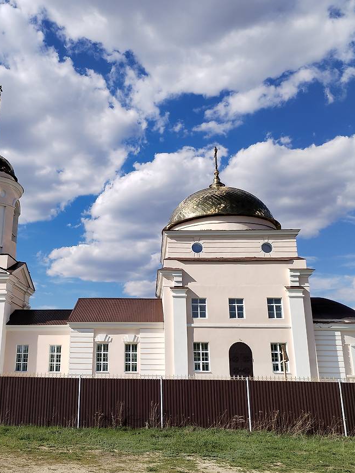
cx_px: 116
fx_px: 547
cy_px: 222
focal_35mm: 40
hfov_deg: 35.6
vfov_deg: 46.8
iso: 100
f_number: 1.8
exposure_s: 1/1938
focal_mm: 4.75
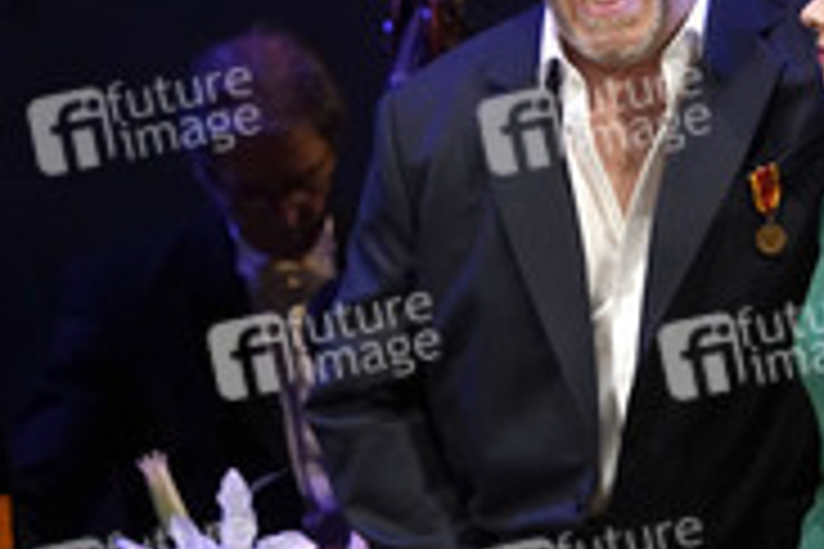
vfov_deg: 1.6
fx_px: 19912
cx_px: 655
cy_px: 234
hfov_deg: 2.4
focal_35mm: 870
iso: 3200
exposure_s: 1/200
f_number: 6.3
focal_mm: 353
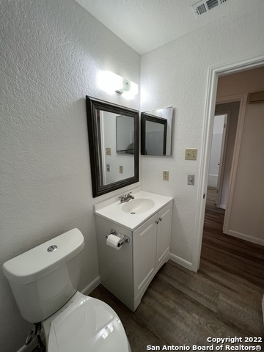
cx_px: 132
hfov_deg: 89.9
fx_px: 132
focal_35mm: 13
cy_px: 176
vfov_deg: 106.2
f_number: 1.8
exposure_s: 1/120
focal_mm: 1.57
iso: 160
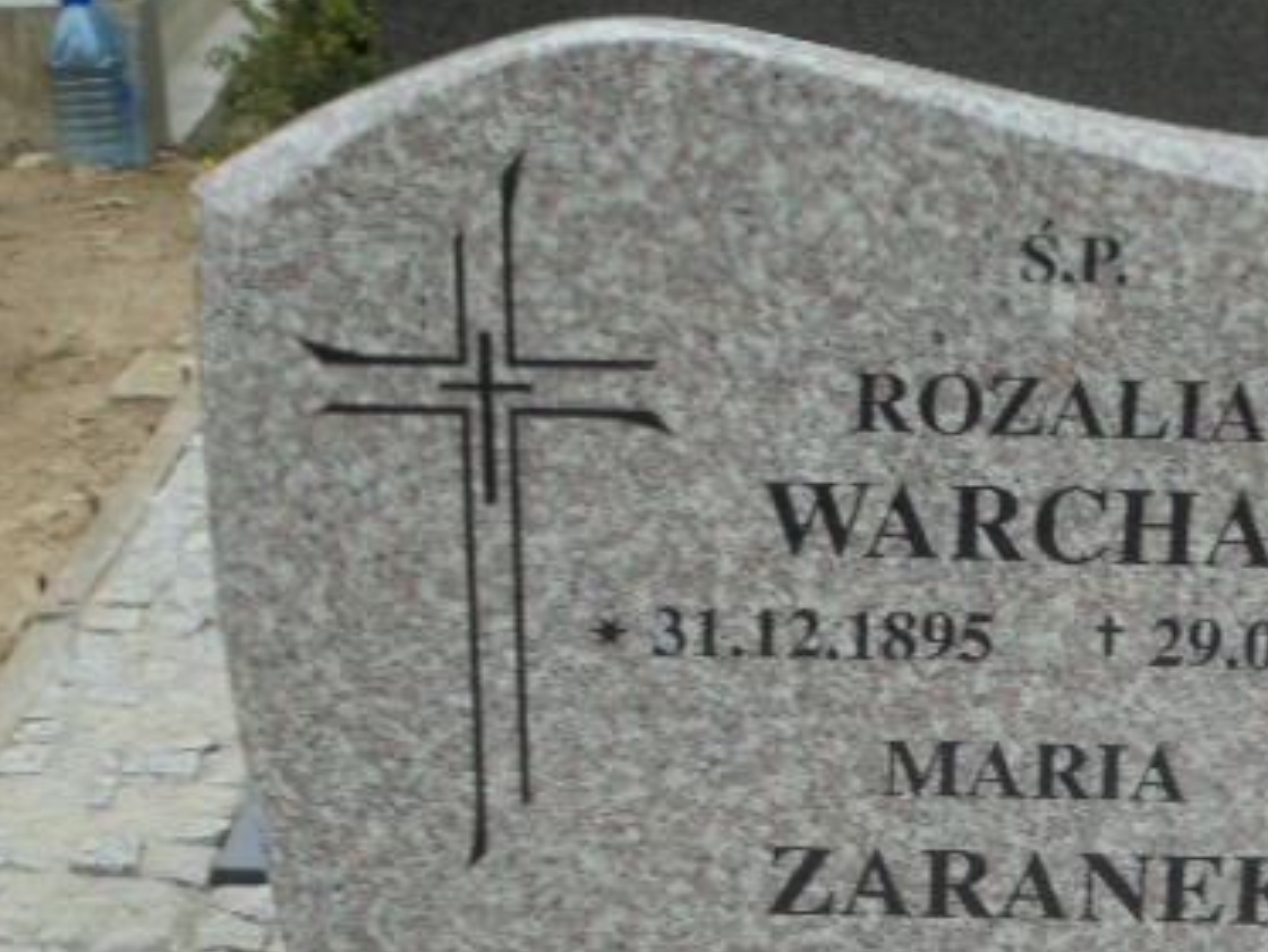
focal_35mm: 84
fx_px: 3078
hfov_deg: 22.9
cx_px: 1020
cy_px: 796
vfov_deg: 17.4
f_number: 4.8
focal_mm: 8.9
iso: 100
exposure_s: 1/100
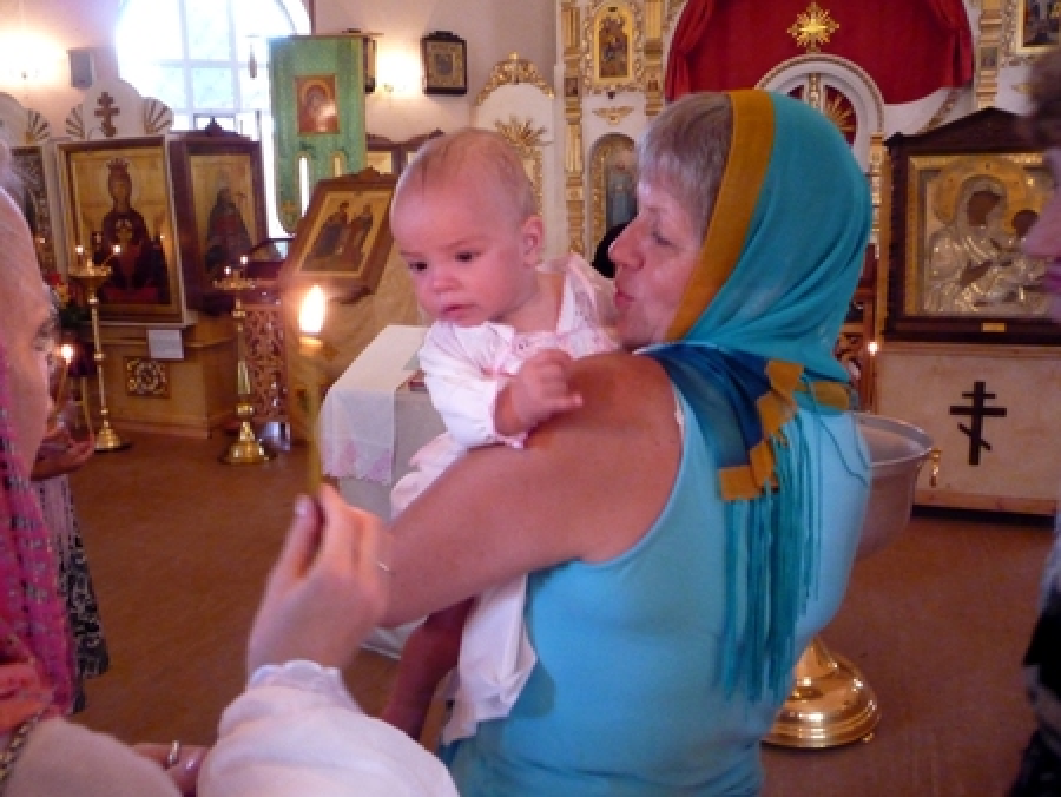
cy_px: 398
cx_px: 530
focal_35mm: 30
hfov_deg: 59.9
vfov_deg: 46.8
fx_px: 920
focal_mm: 5.2
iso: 800
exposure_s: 1/20
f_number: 3.3
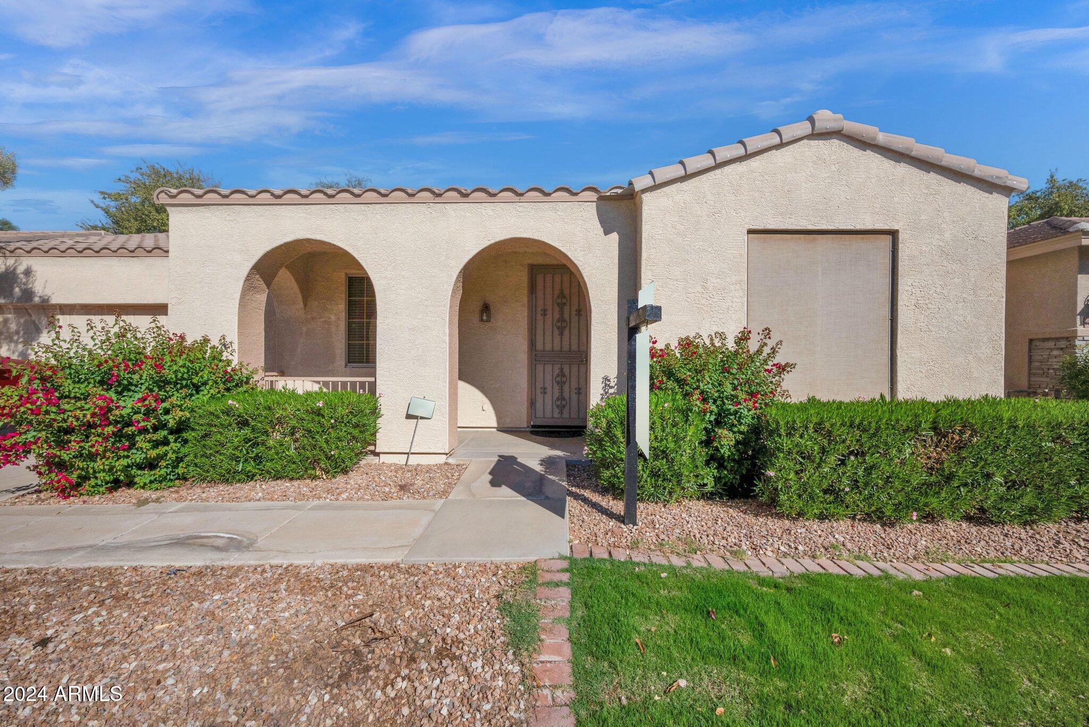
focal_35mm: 14
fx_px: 424
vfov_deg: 81.3
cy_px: 364
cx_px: 544
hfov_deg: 104.2
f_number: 16
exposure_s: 1/800
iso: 500
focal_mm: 14
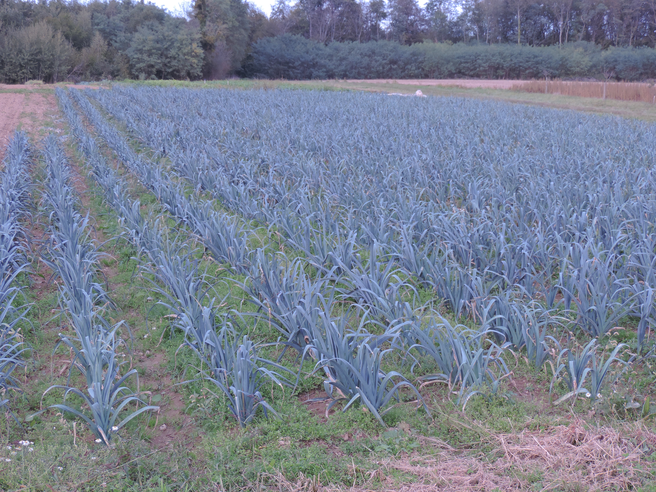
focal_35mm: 59
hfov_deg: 32.7
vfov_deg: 24.8
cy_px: 254
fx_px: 1118
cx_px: 305
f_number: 3.7
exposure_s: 1/100
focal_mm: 9.8
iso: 80
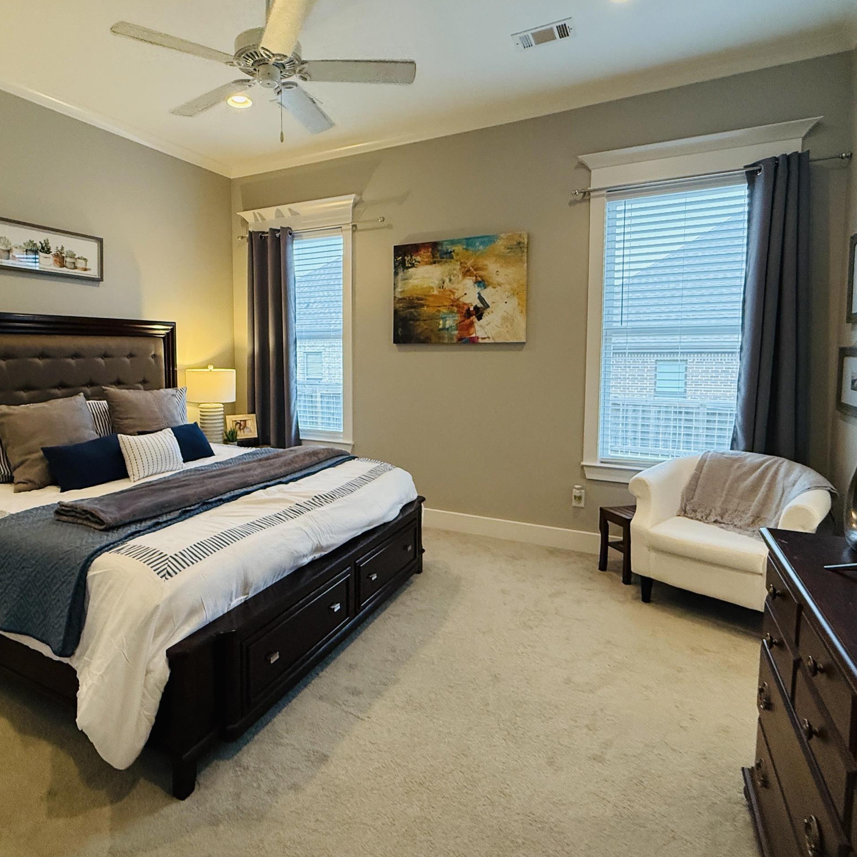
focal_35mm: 20
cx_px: 352
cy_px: 392
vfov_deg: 74.7
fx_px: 560
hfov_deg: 74.2
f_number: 2.2
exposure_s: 1/120
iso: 400
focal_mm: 2.22
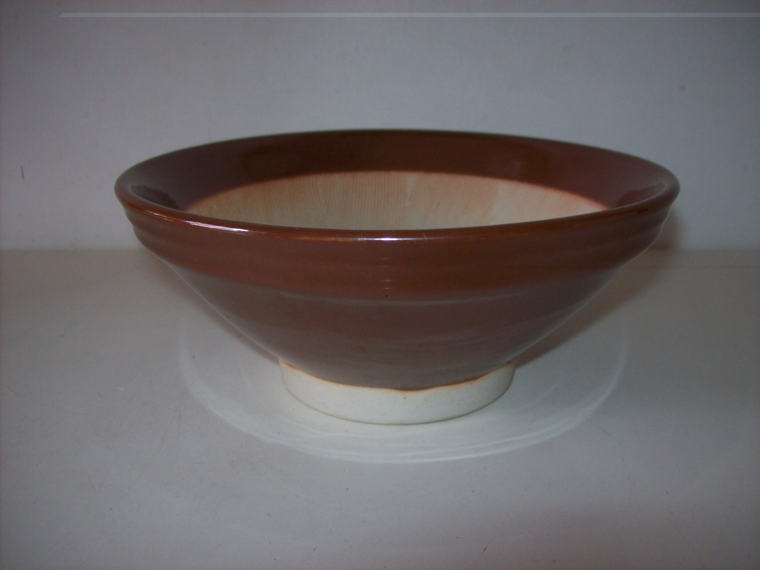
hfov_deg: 51.4
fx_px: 790
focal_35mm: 36
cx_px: 380
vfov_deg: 39.6
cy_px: 285
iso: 80
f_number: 2.7
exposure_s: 1/64
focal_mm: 6
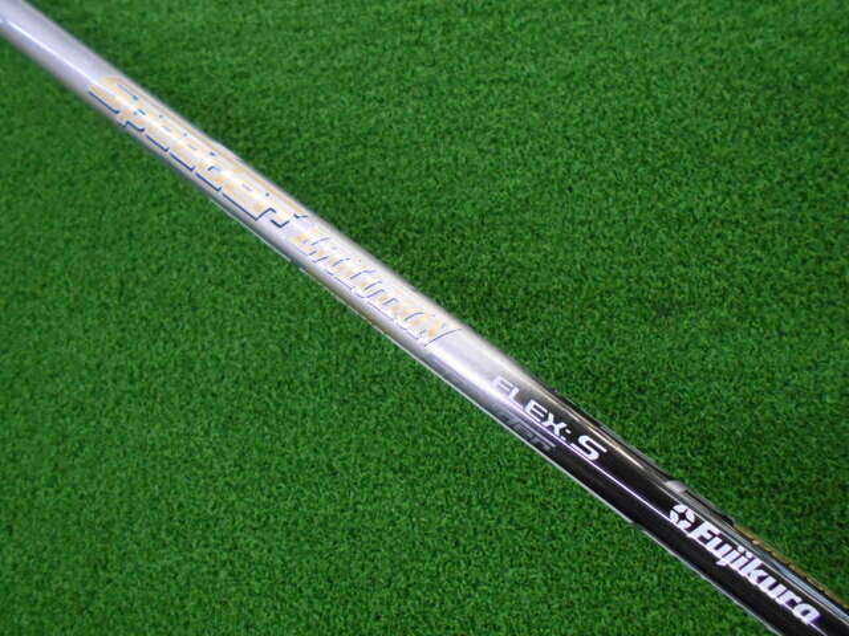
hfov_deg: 67.3
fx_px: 638
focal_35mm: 26
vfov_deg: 53.1
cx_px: 424
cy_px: 318
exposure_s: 1/160
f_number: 3.2
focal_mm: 4.6
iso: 800
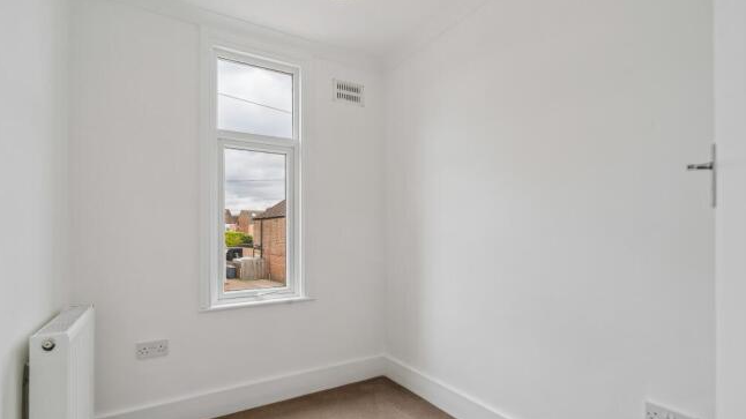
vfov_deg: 63.7
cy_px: 230
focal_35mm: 17
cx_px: 374
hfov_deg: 95.9
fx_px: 336
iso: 320
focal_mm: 16
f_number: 9
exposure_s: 1/25
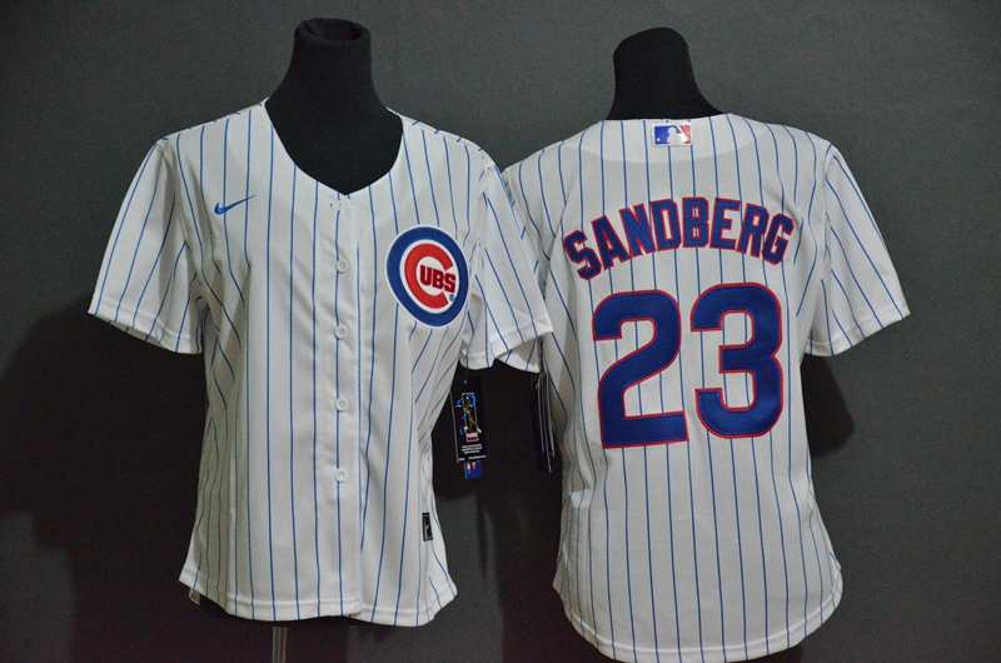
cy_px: 332
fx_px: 2747
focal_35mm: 99
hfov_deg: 20.7
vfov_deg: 13.8
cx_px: 500
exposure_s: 1/60
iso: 4000
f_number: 5
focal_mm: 66
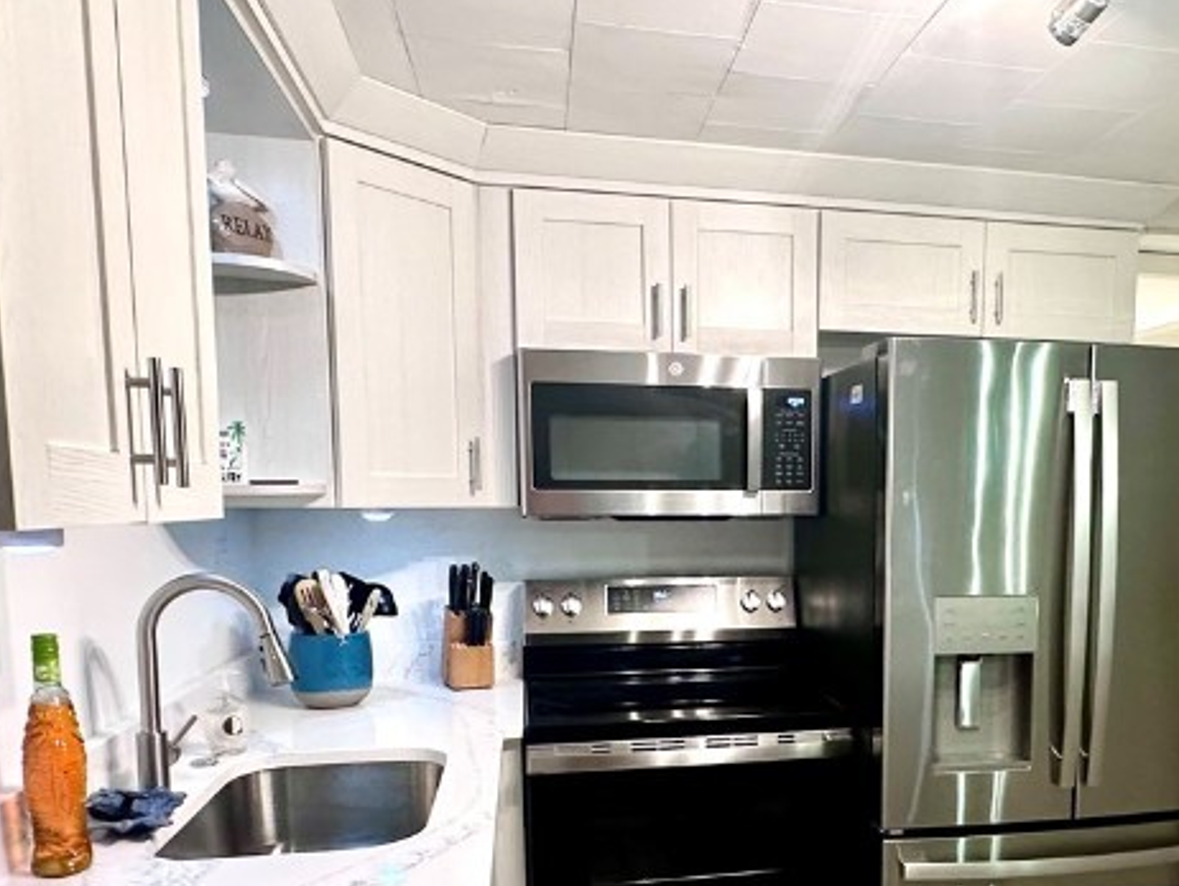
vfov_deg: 44.5
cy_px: 623
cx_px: 778
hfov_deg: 57.2
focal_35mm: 31
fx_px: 1056
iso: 250
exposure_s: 1/60
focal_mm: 2.22
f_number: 2.2
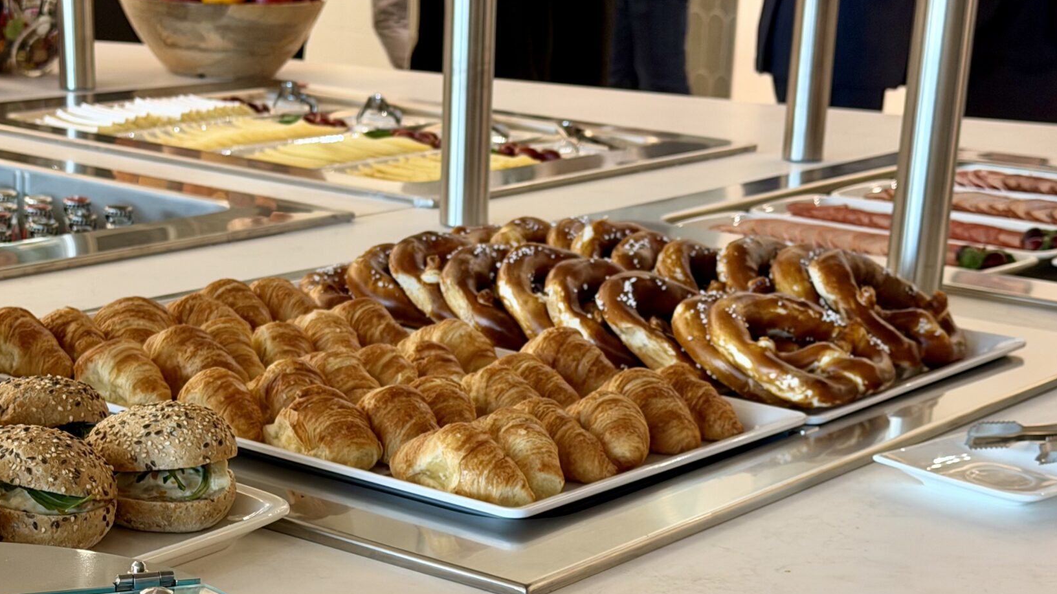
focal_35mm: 82
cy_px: 556
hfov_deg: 25.9
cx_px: 428
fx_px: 2298
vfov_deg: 14.6
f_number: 1.78
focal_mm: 6.76
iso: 64
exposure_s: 1/50
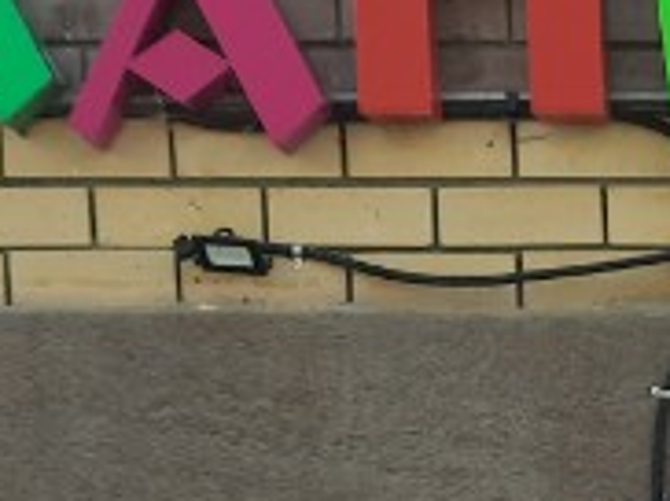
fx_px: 3402
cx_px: 1250
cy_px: 1186
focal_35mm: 176
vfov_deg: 7.8
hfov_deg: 10.5
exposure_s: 1/147
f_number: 1.8
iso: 40
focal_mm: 5.23
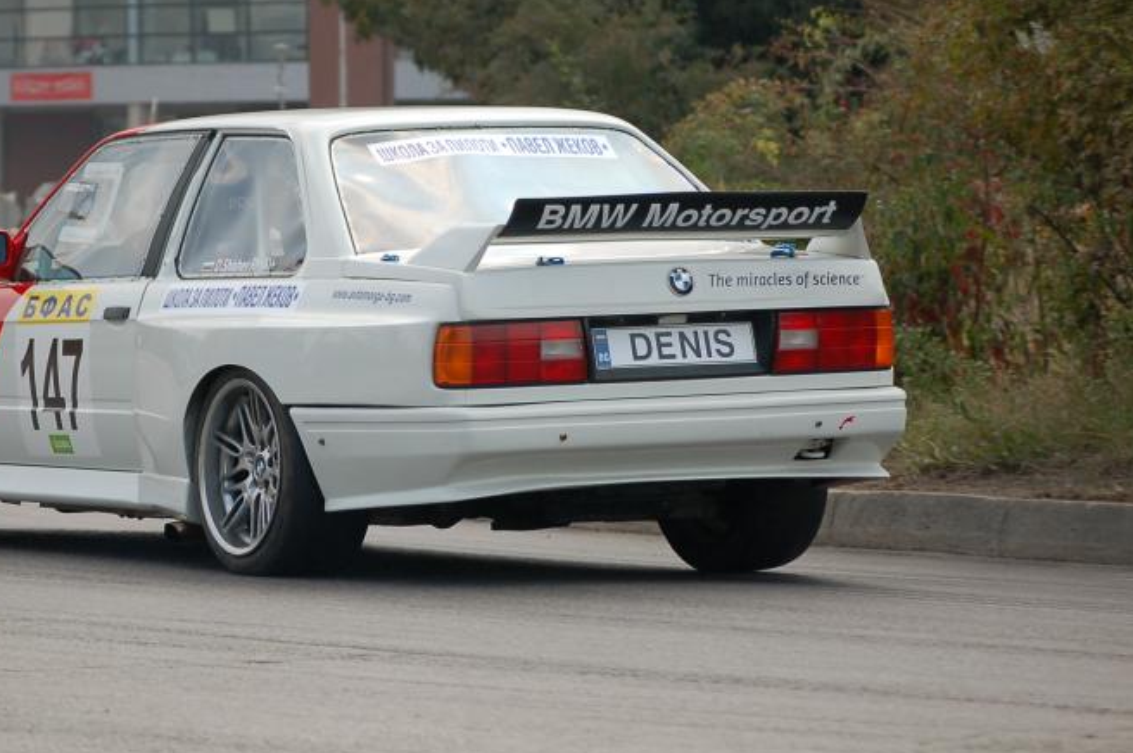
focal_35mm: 192
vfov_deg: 7.1
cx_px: 394
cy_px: 357
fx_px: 6037
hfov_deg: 10.7
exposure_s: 1/1000
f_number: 4.5
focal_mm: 82
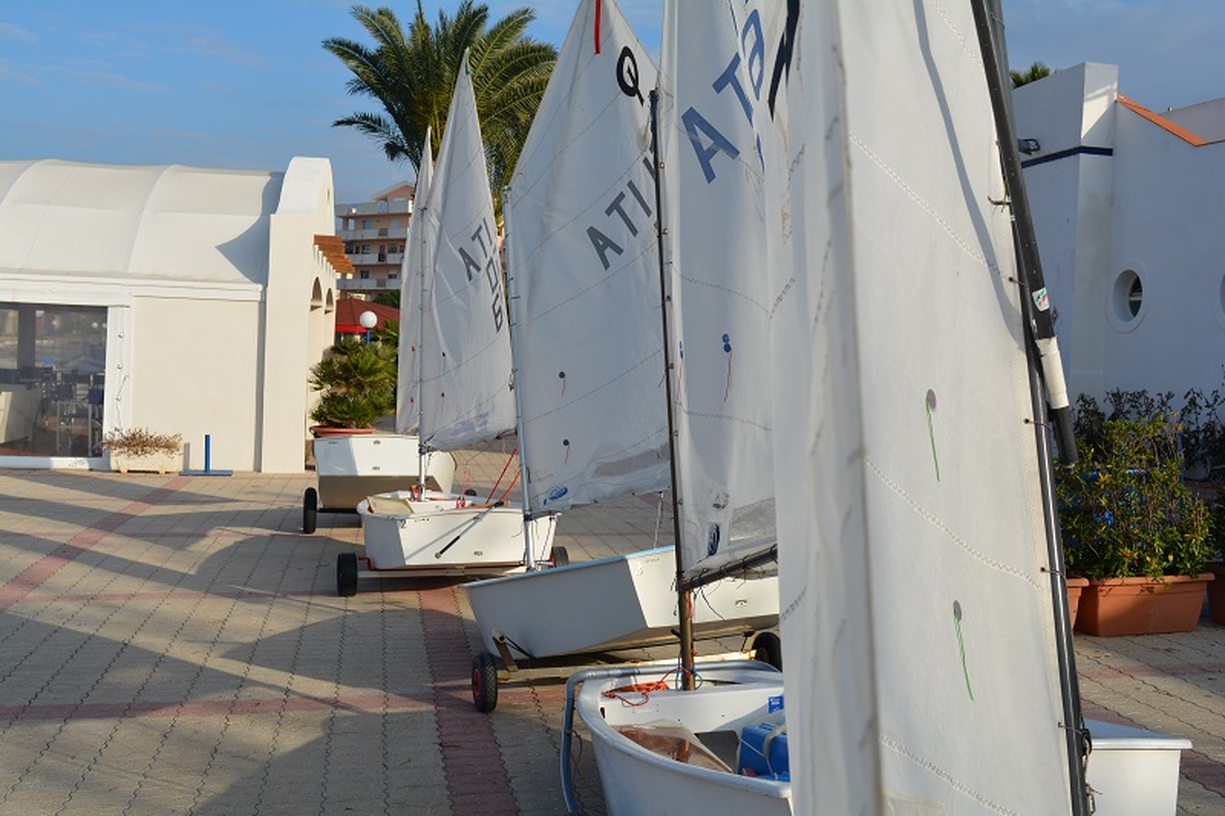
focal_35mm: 42
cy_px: 408
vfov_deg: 31.9
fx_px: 1429
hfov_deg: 46.4
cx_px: 612
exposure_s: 1/320
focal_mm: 28
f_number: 9
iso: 100
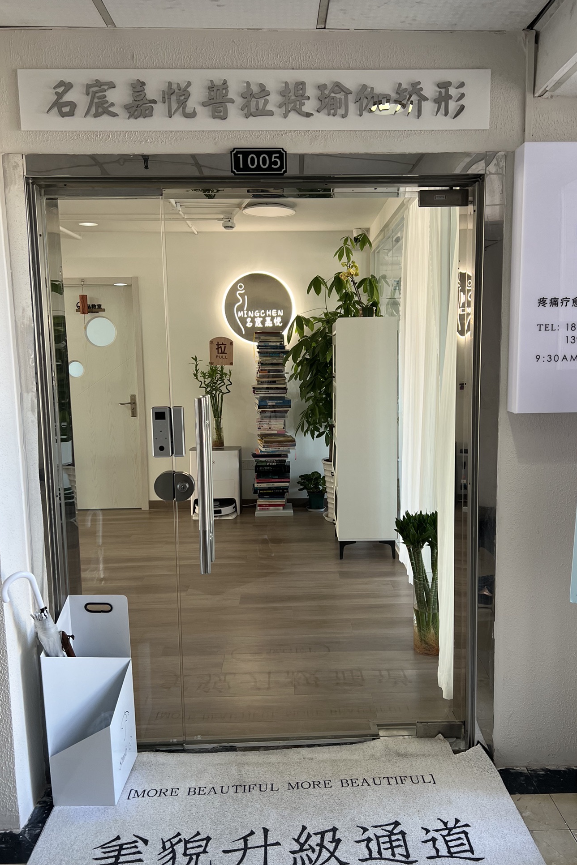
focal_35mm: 28
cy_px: 431
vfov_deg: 65.5
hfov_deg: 46.4
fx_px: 673
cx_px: 310
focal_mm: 5.7
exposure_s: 1/100
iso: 100
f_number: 1.5
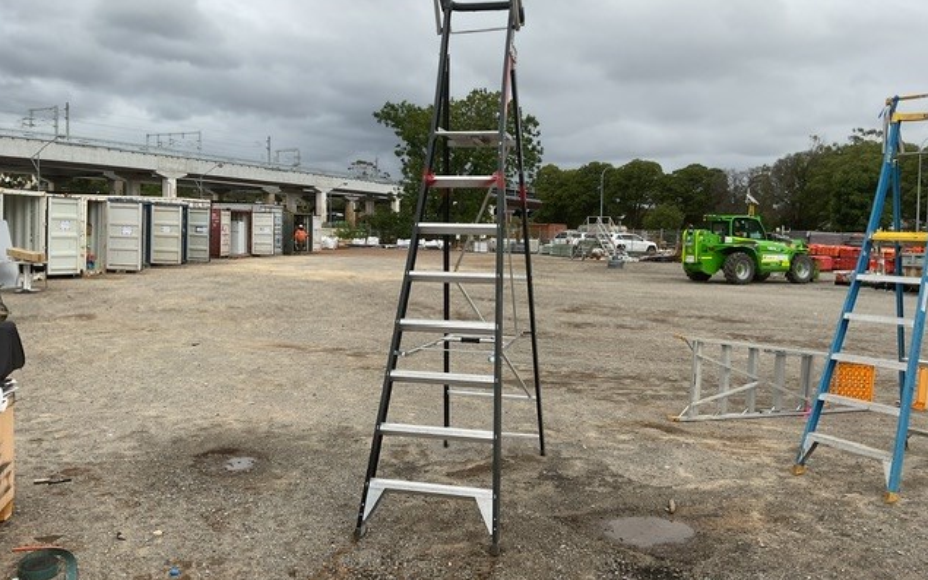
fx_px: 784
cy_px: 267
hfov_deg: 61.2
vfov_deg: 40.6
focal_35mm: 31
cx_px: 463
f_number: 1.8
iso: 16
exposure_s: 1/2058
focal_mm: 3
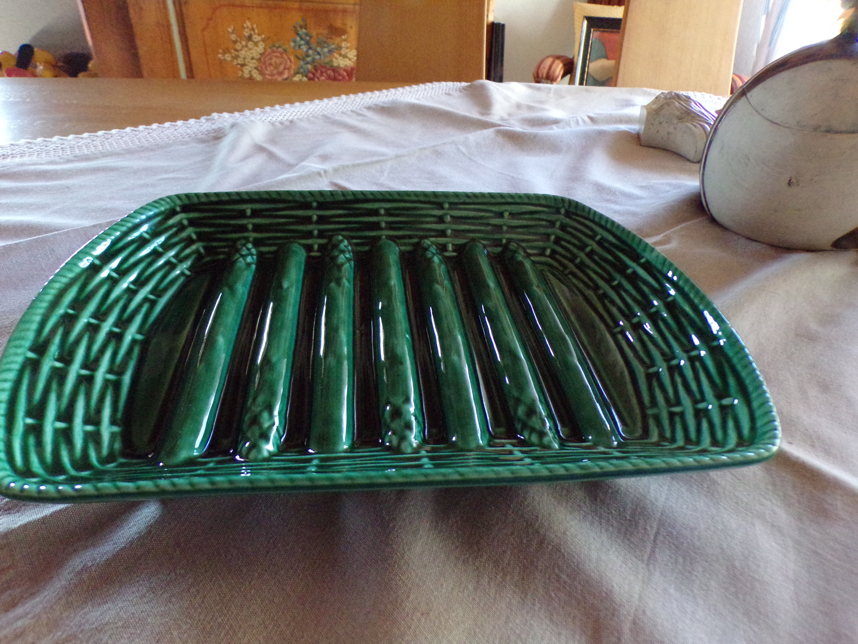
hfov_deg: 71.6
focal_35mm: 24
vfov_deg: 56.8
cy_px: 322
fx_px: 595
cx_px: 429
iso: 778
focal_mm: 4.3
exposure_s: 1/60
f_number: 3
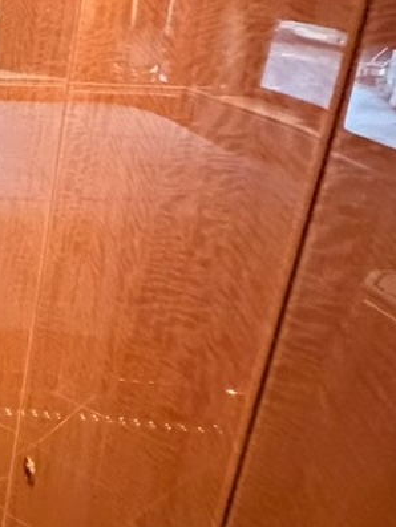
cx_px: -245
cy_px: 172
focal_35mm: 47
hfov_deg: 23.0
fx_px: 717
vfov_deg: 39.9
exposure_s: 1/25
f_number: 2.2
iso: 2000
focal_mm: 2.22
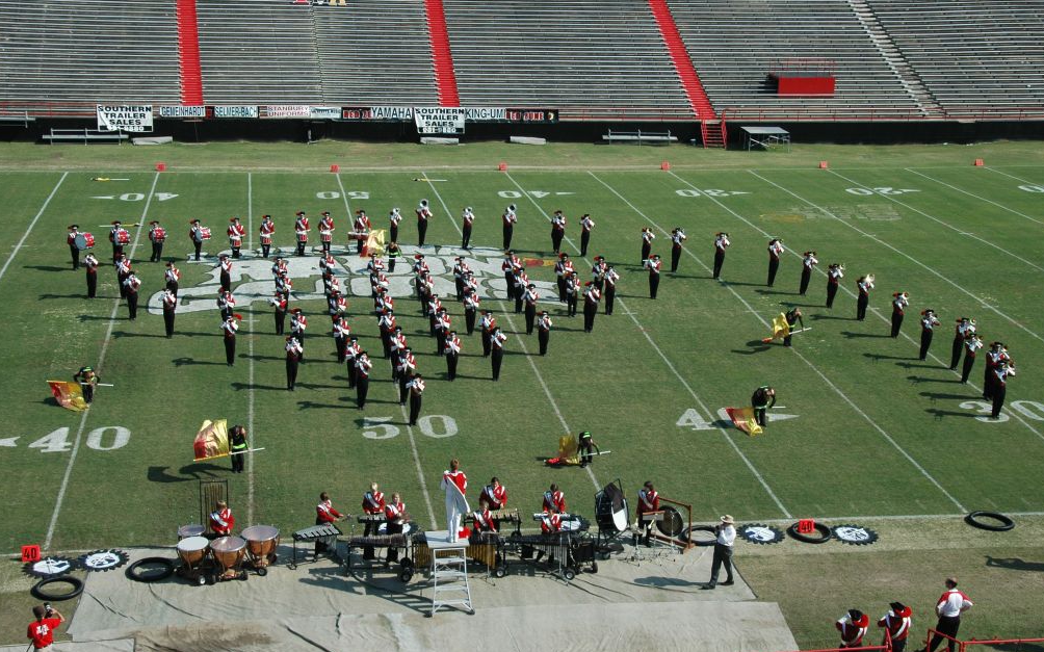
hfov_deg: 37.2
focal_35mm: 55
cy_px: 303
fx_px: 1551
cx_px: 526
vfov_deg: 23.7
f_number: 9
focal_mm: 35
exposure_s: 1/320
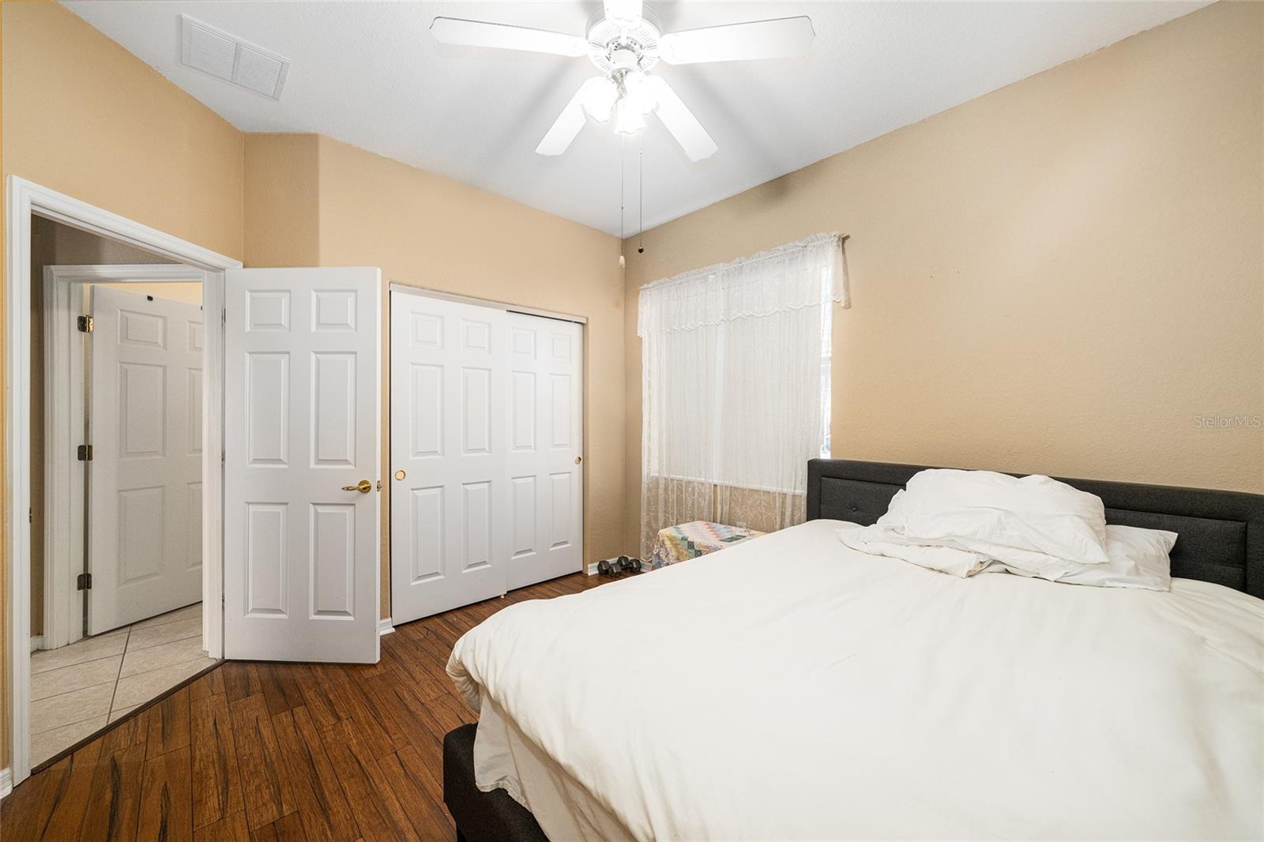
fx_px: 491
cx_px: 632
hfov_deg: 104.3
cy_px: 421
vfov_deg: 81.2
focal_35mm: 14
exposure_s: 1/15
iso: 500
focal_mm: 14
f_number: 8
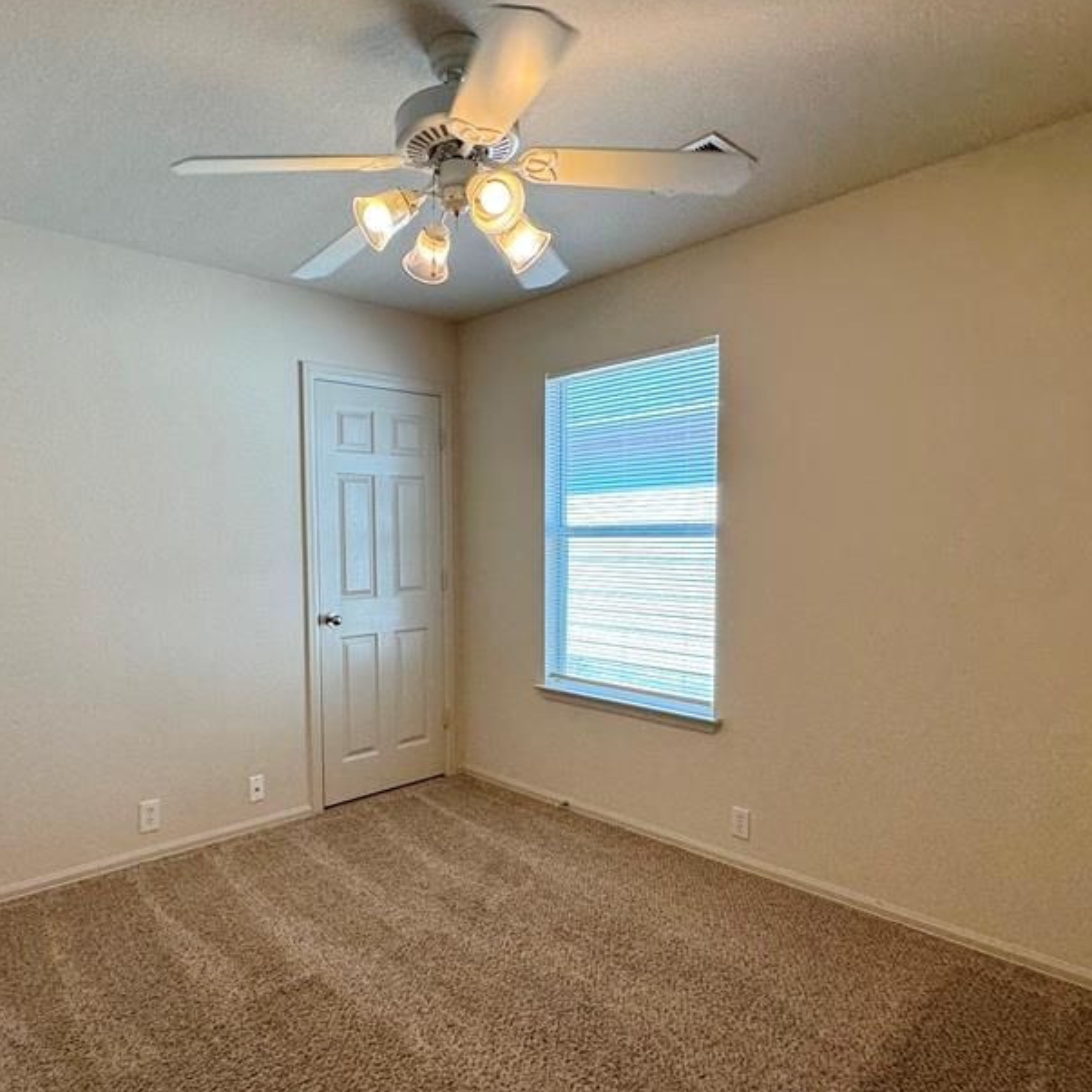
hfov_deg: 71.3
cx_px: 429
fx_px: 749
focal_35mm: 21
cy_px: 589
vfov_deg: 72.0
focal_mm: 2.22
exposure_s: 1/120
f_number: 2.2
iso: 80
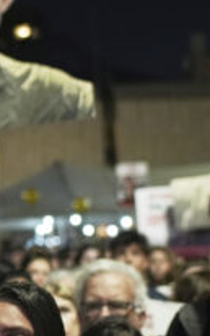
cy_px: 111
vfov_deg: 15.7
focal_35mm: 133
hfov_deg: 9.0
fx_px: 1216
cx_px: -278
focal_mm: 35
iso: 1600
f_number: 2
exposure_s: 1/320
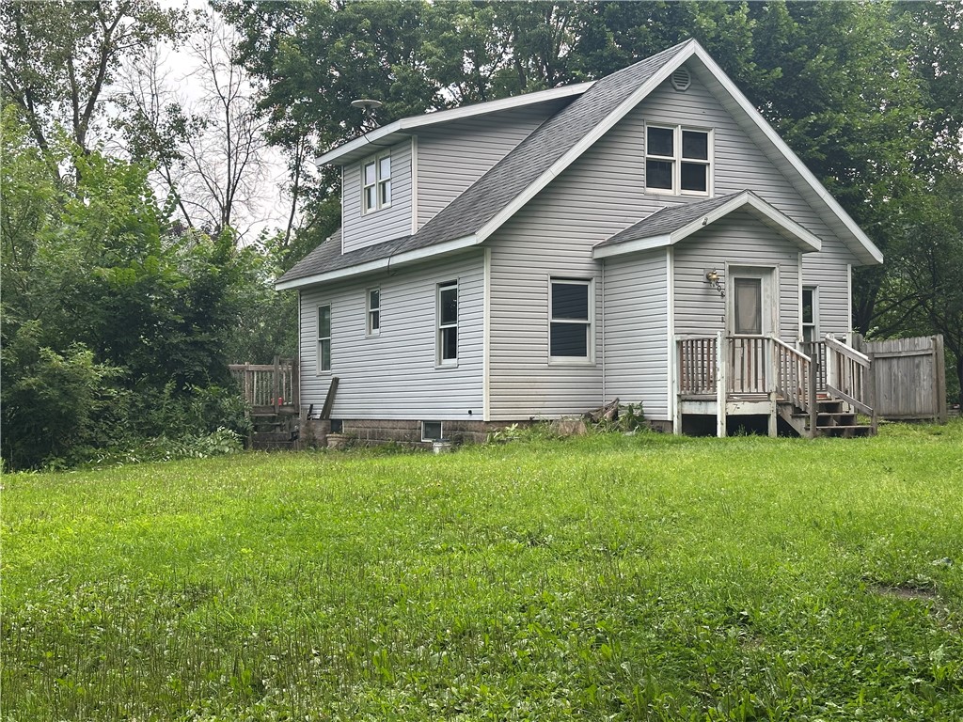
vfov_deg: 30.3
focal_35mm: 48
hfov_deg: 39.7
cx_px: 482
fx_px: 1335
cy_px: 361
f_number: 1.78
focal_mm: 6.86
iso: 64
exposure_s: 1/672
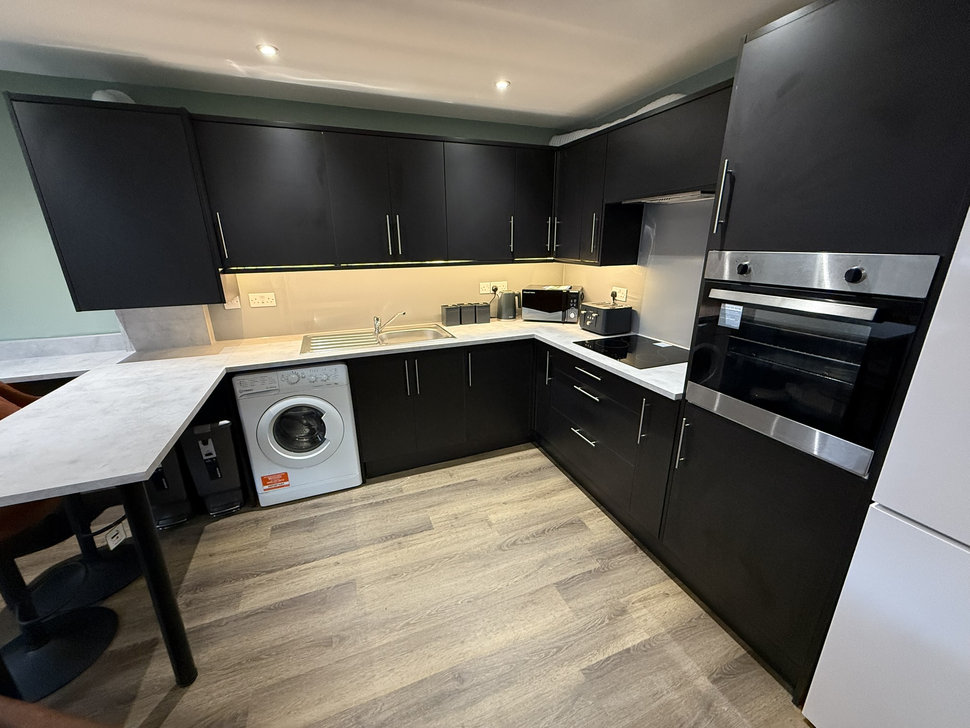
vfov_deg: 85.7
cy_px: 364
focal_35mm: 14
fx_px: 392
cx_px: 485
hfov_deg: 102.1
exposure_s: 1/50
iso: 400
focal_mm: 2.22
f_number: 2.2
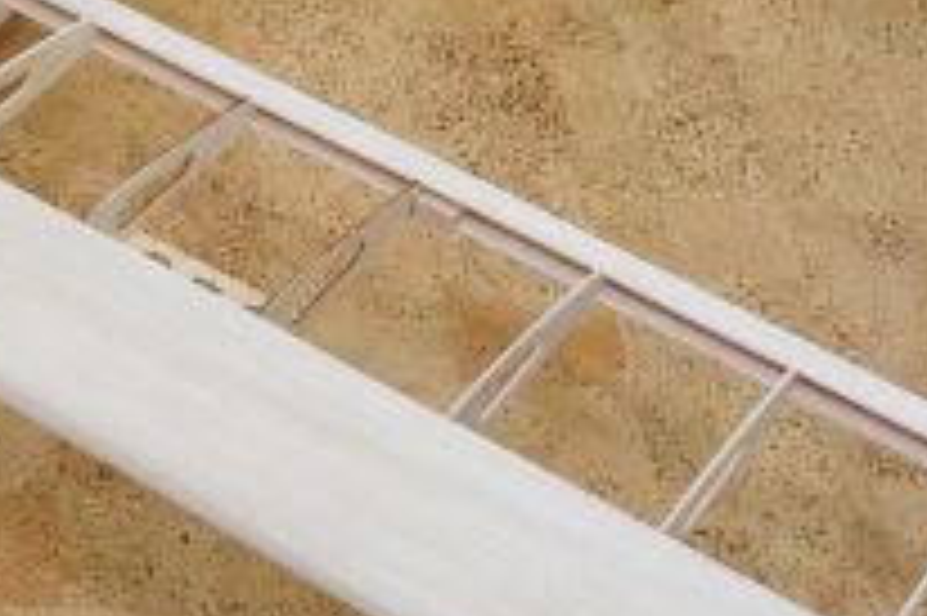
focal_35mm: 93
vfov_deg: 14.7
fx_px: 2393
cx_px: -32
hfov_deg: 21.1
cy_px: 209
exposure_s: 1/60
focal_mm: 16
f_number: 4
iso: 200
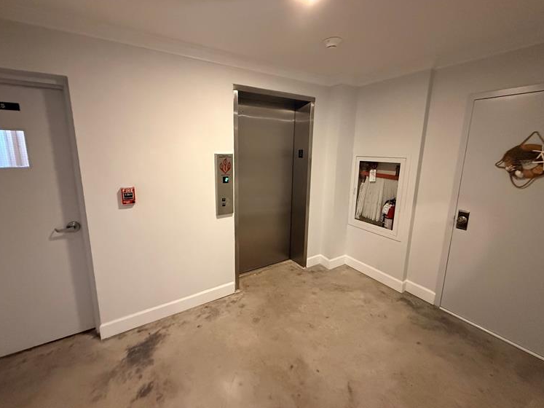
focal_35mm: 15
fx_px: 236
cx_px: 261
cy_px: 192
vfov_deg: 81.6
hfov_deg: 98.1
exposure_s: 1/60
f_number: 2.2
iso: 1000
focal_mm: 2.22
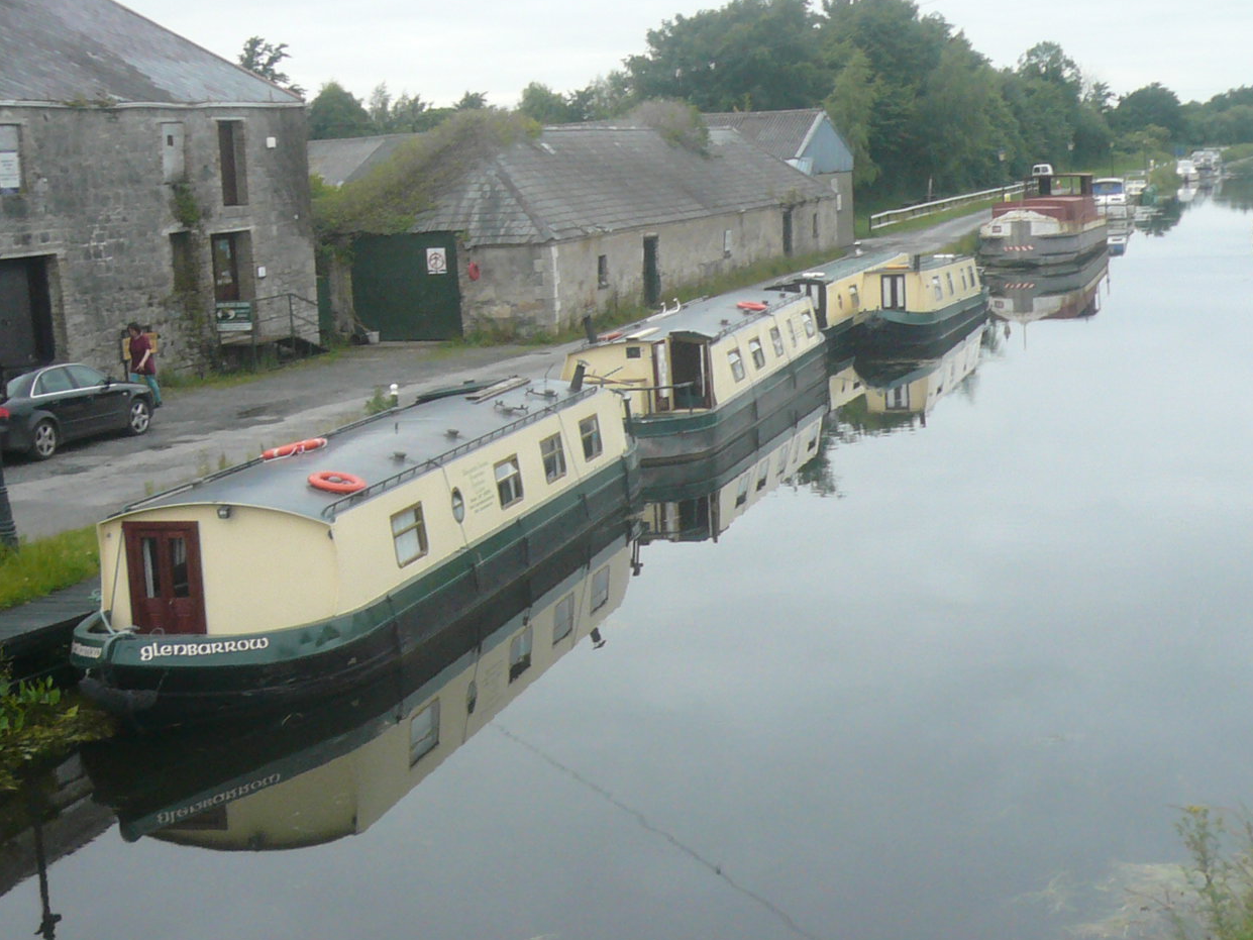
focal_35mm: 58
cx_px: 726
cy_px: 550
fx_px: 2100
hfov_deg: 33.2
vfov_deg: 25.2
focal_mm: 4.9
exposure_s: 1/30
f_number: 2.9
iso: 100
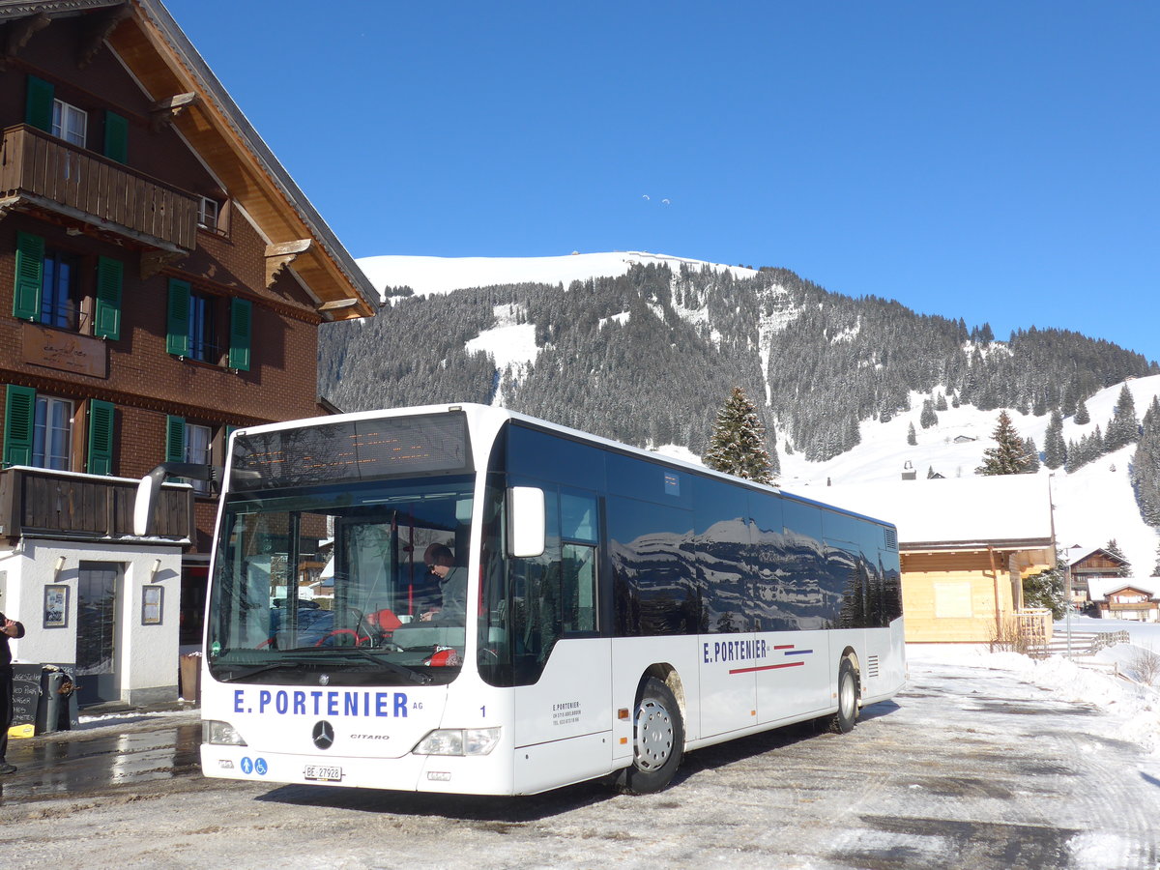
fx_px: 1206
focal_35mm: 36
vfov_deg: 39.7
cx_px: 580
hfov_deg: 51.4
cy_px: 435
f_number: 2.8
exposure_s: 1/2000
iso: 80
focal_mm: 7.5
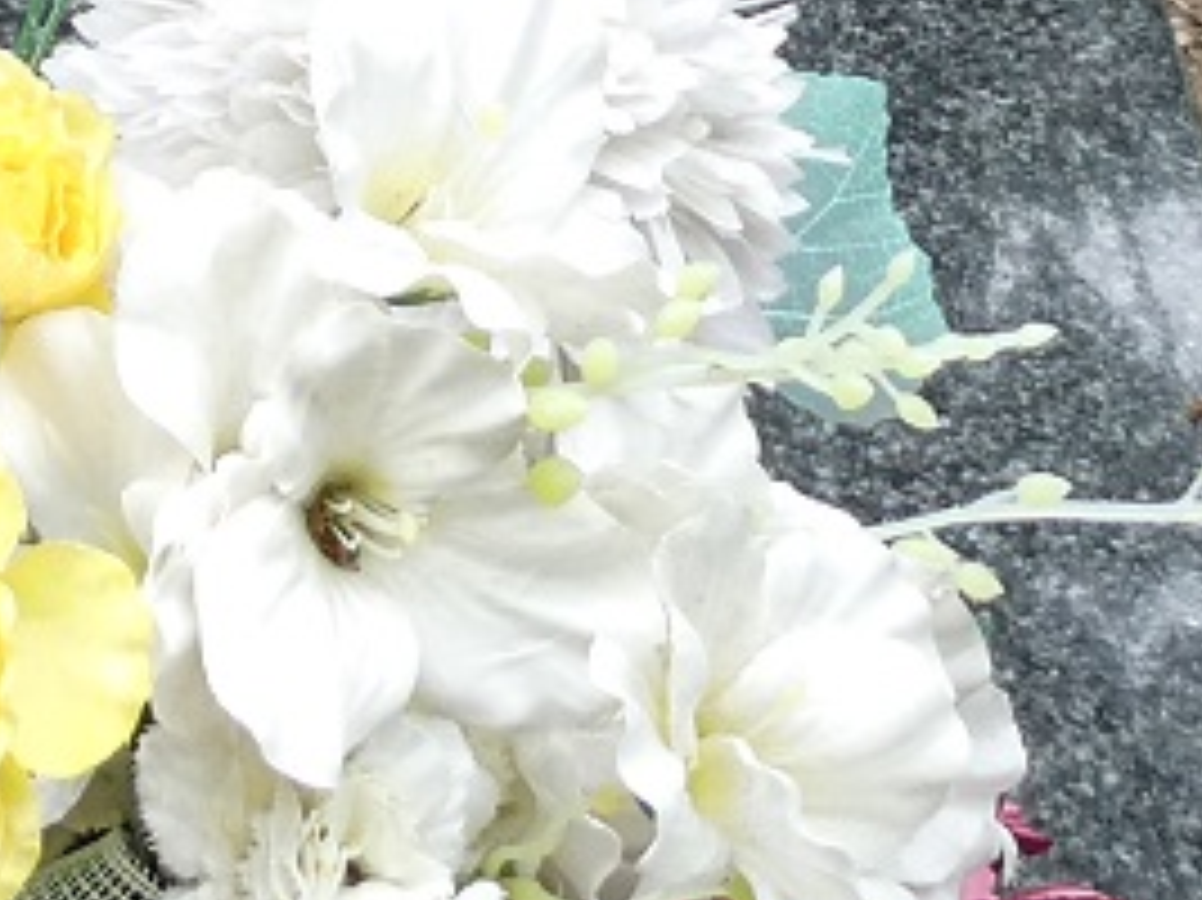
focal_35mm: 144
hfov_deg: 13.6
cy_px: -1305
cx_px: 86
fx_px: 4998
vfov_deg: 9.2
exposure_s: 1/100
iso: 80
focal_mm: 4.3
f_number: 3.3
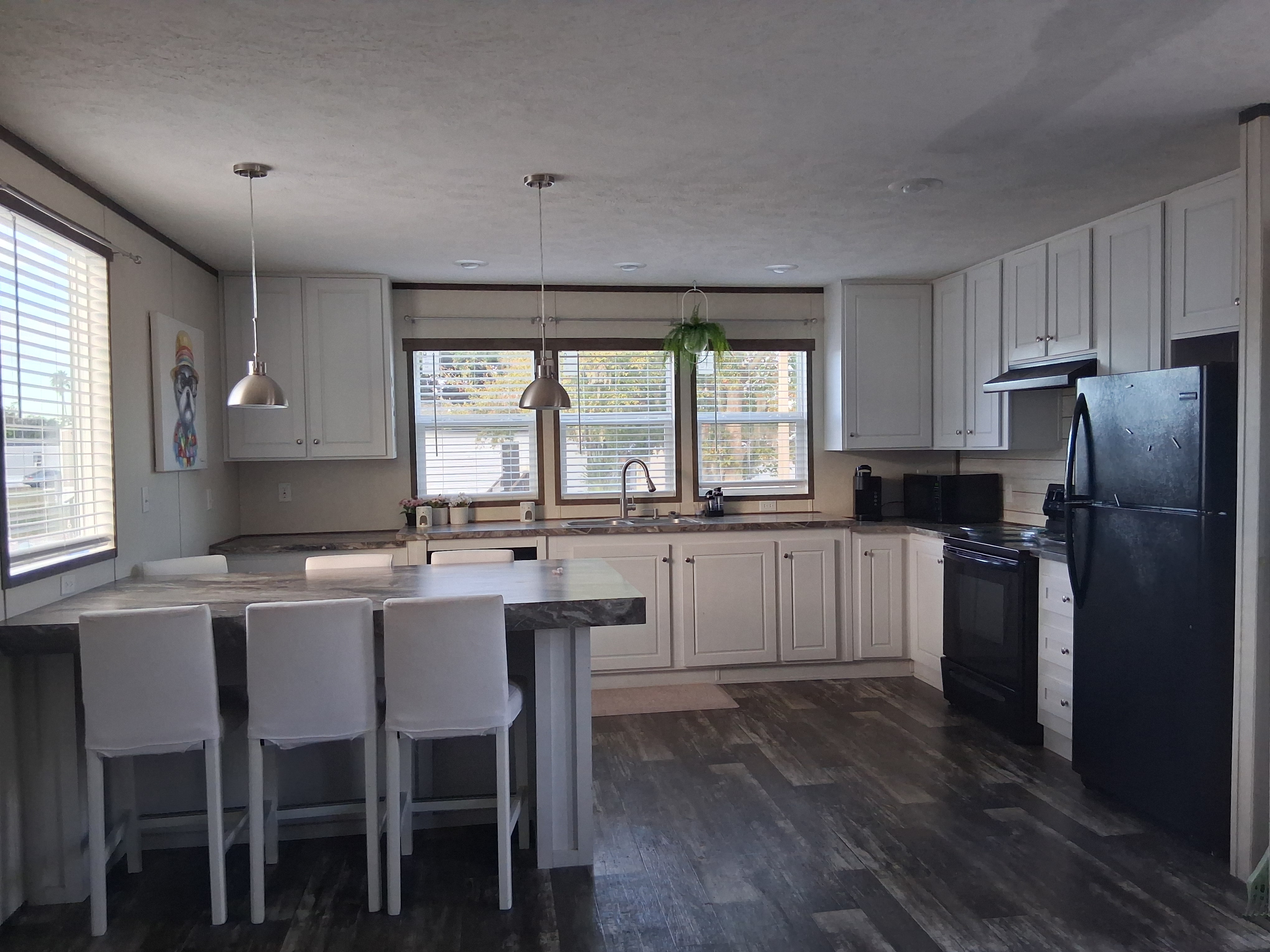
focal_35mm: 26
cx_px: 635
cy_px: 476
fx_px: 954
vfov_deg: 53.1
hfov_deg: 67.3
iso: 400
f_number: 1.8
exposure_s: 1/120
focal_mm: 3.98
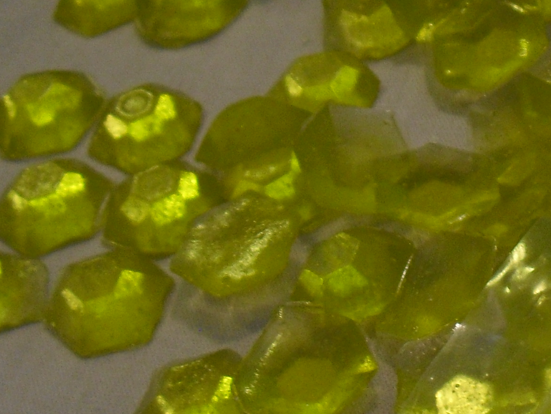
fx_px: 1512
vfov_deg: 15.5
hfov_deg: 19.9
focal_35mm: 95
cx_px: 574
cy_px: 337
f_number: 3.1
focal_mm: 6.3
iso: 200
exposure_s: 1/50
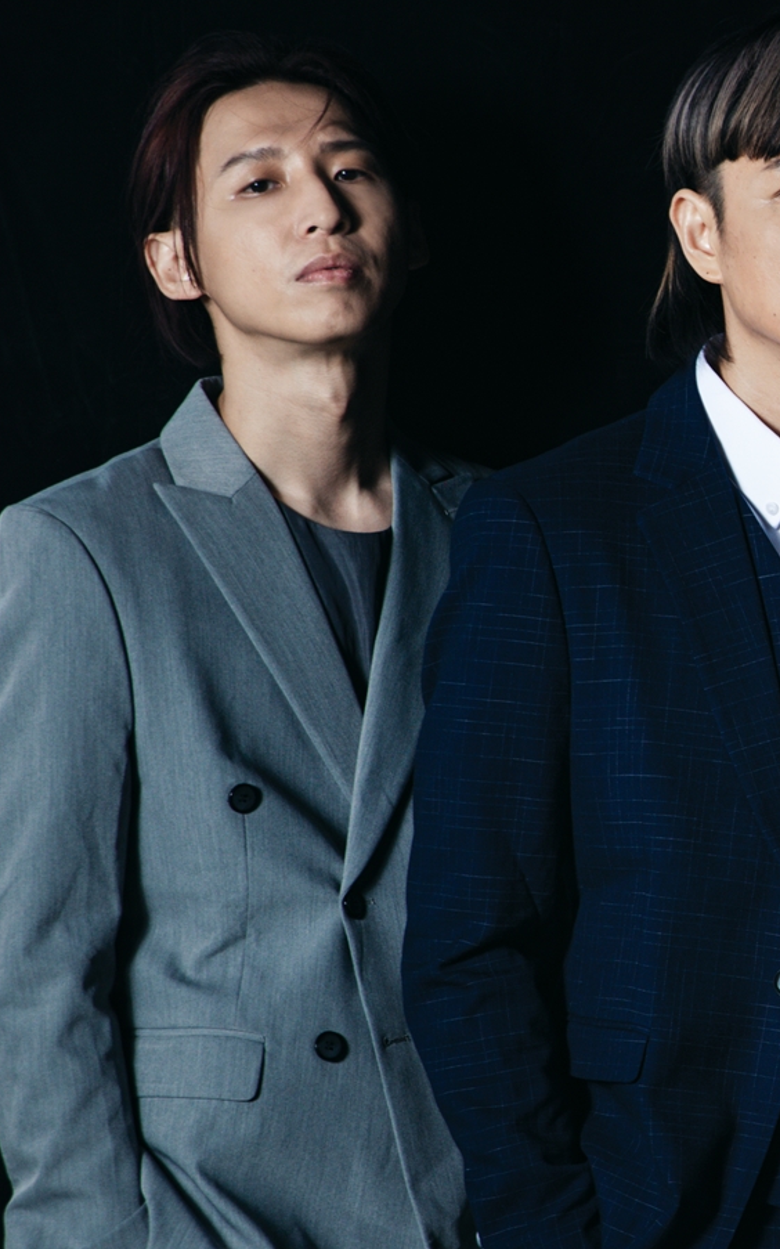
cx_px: 1229
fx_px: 5376
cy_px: 666
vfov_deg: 13.2
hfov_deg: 8.1
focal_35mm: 158
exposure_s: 1/160
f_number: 5.6
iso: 320
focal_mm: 70
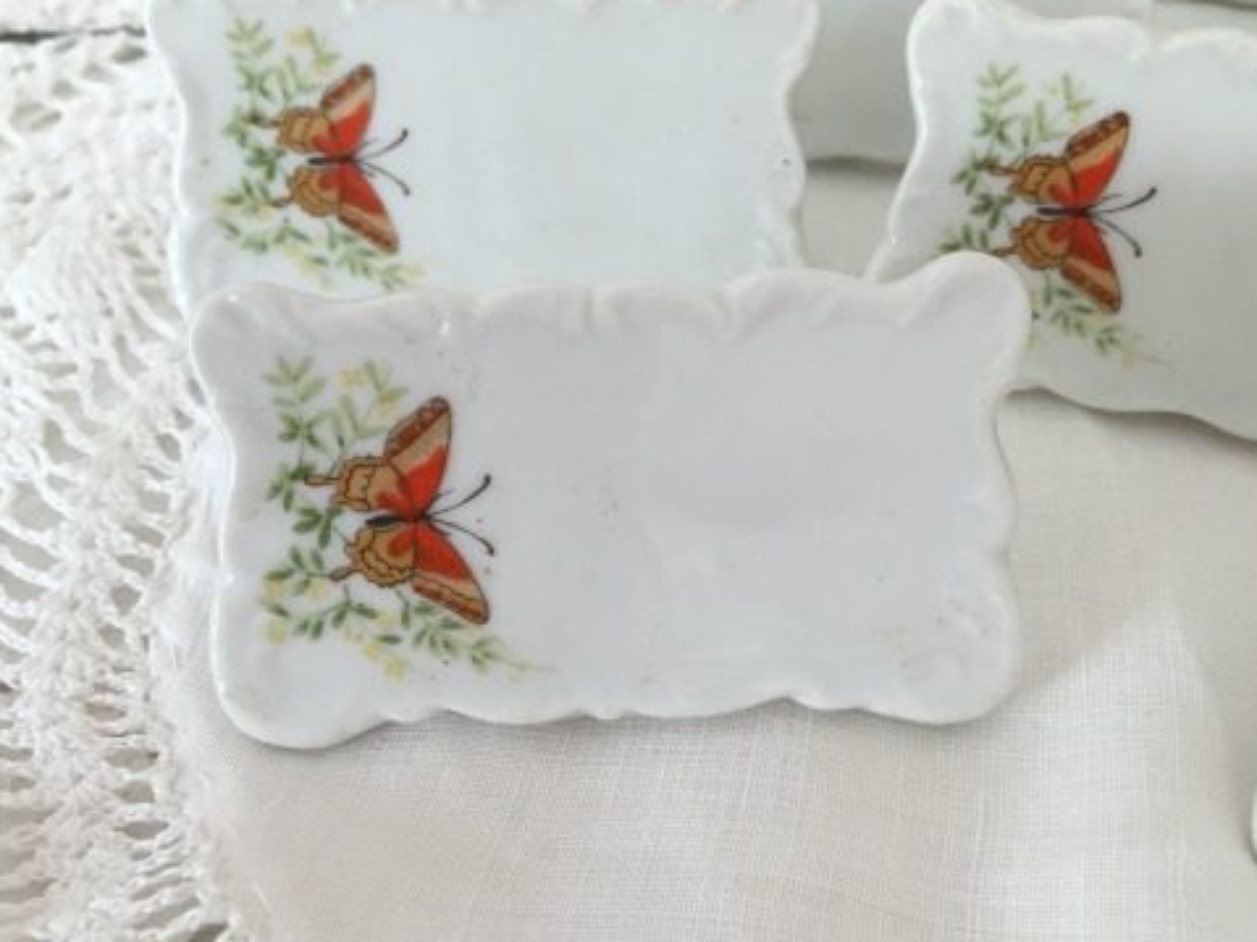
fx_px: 1380
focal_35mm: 38
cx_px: 730
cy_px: 466
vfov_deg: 37.7
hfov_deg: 48.8
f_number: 2.2
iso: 32
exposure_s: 1/30
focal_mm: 4.15
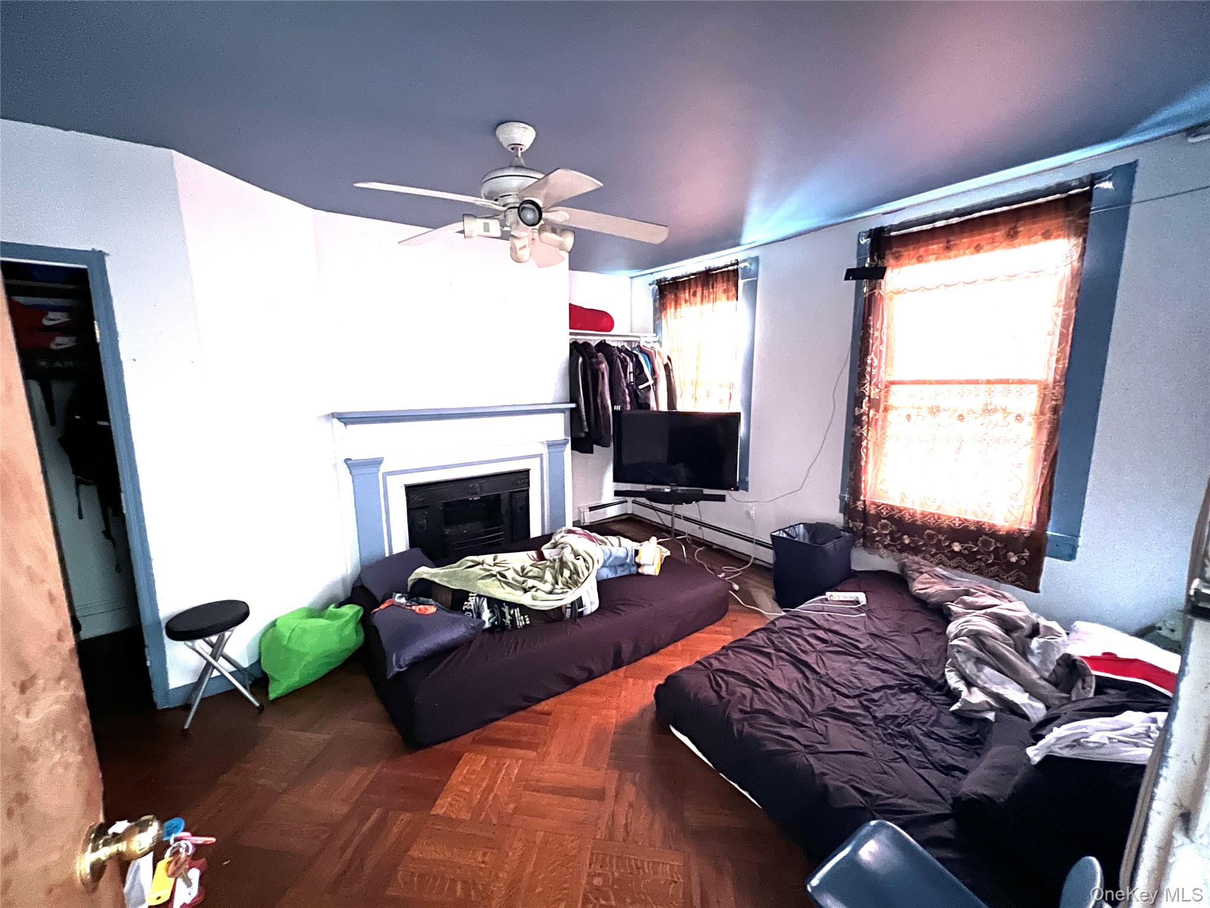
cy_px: 454
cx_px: 605
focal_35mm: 13
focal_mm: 1.57
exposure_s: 1/13
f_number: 1.8
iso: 1000
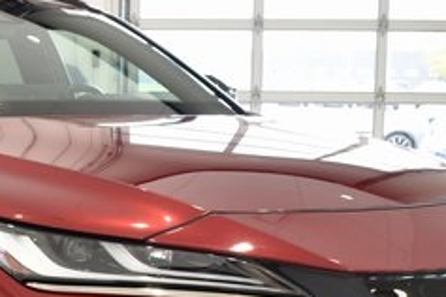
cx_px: 83
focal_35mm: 81
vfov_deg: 16.6
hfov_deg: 24.6
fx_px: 1003
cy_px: 275
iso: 125
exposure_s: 1/30
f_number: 3.5
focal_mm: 20
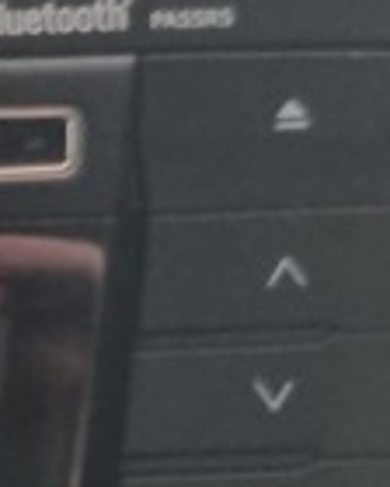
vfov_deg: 10.4
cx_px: -1135
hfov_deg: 6.7
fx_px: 2669
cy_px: 257
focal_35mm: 185
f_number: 1.8
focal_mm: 5.4
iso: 200
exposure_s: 1/50
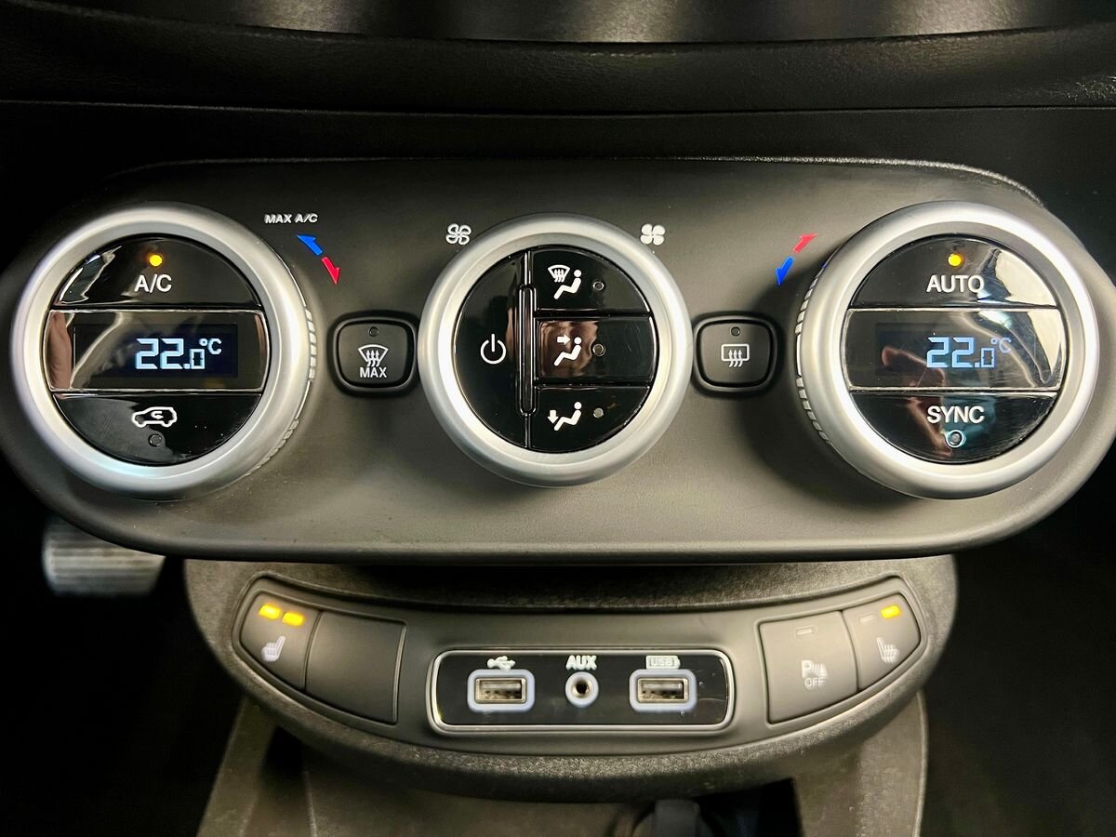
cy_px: 418
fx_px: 838
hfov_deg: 67.3
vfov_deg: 53.1
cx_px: 558
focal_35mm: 26
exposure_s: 1/40
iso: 500
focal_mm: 5.7
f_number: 1.5
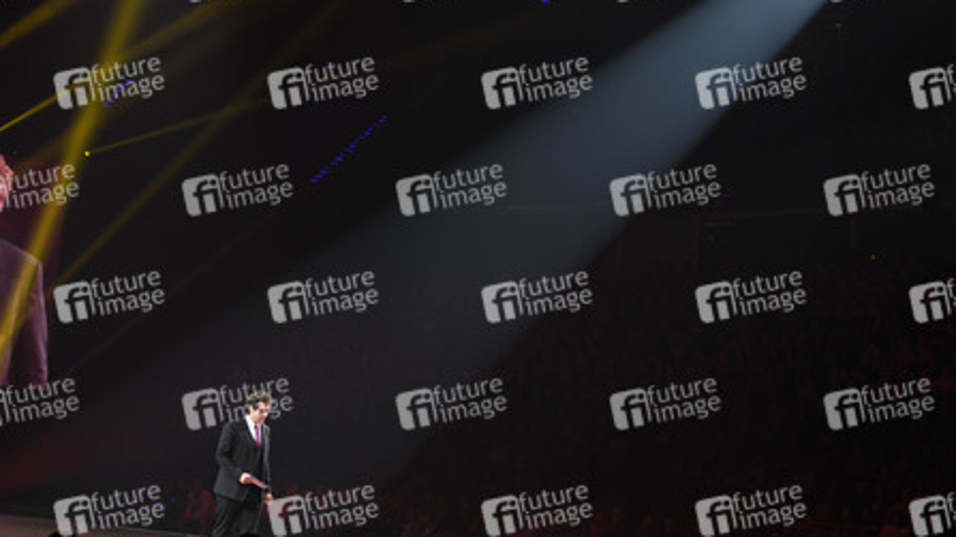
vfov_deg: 16.3
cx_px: 480
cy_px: 244
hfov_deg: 28.6
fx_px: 1875
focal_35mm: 74
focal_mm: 70
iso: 2500
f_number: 2.8
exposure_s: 1/800
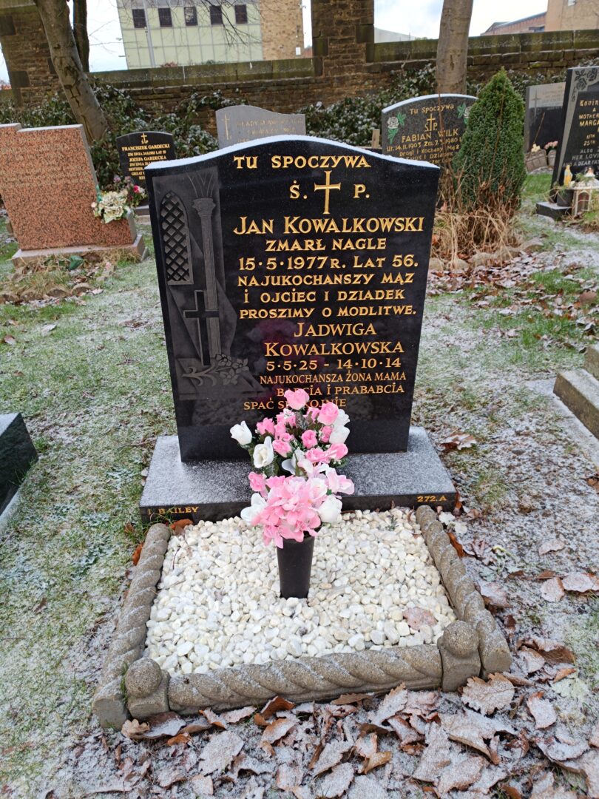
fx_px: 554
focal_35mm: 24
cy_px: 400
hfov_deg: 56.8
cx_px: 300
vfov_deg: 71.6
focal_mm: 5.59
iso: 202
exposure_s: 1/101
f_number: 1.88
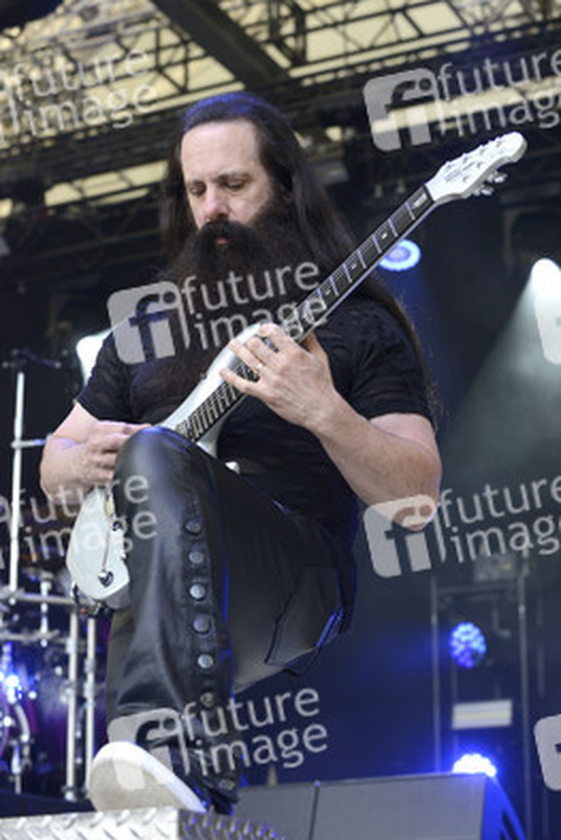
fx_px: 1658
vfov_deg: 28.4
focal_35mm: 71
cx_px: 279
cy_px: 420
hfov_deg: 19.2
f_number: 4.5
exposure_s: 1/640
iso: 1000
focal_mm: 70
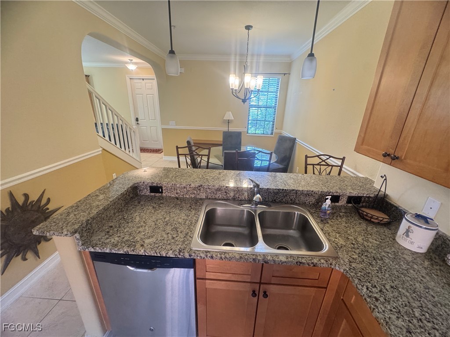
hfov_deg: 102.1
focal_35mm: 14
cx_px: 225
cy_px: 168
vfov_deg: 85.7
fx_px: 182
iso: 400
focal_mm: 2.22
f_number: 2.2
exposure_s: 1/60
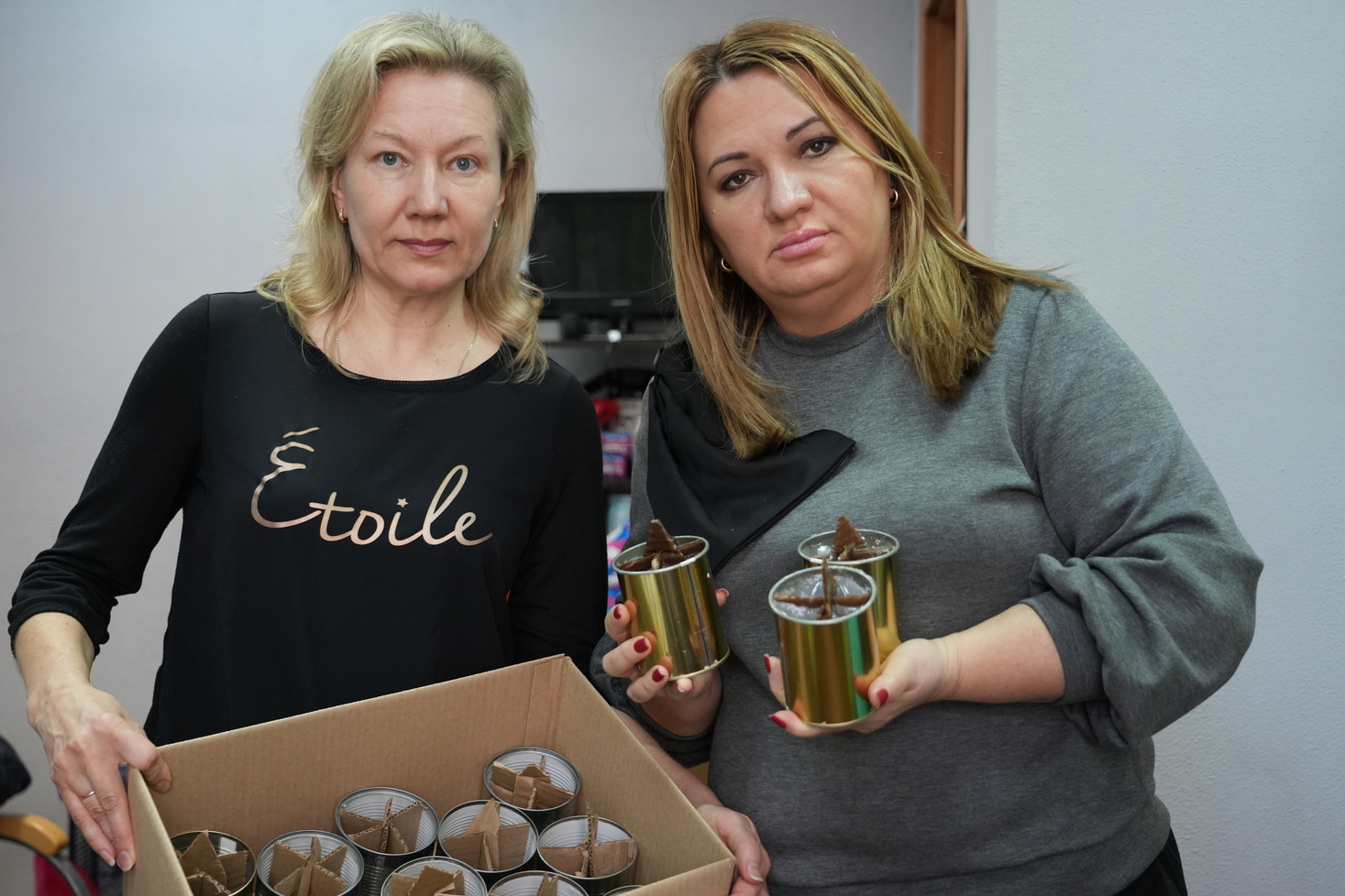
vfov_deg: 29.9
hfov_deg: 43.6
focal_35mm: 45
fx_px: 1681
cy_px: 443
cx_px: 670
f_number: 4
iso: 2500
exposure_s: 1/250
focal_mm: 44
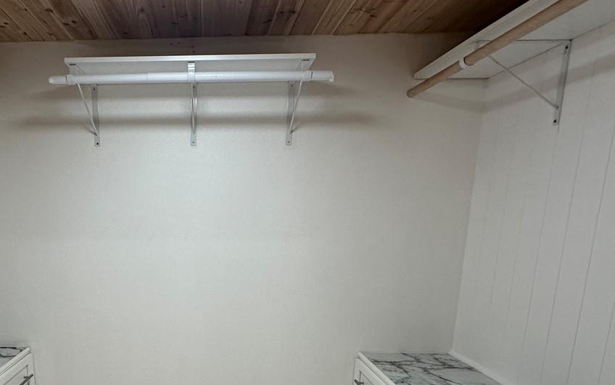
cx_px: 180
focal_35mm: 28
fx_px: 469
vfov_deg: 42.4
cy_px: 312
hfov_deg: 63.8
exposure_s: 1/120
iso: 200
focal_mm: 2.22
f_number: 2.2
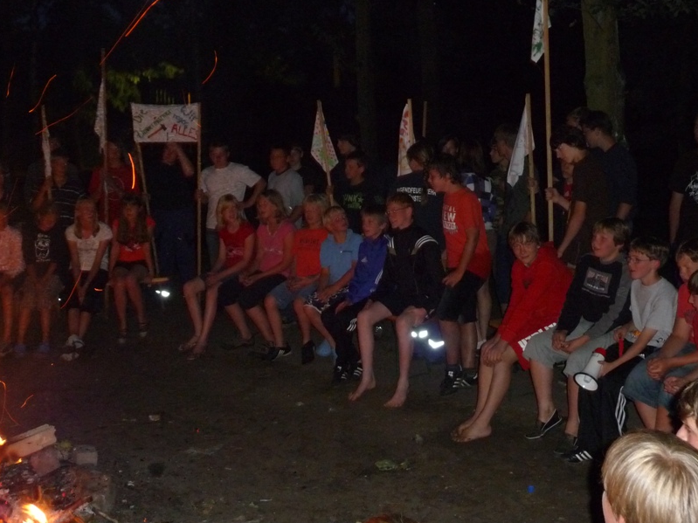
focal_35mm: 41
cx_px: 372
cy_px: 215
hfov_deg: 45.8
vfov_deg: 35.0
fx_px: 827
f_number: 3.5
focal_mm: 5.3
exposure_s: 1/8
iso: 500
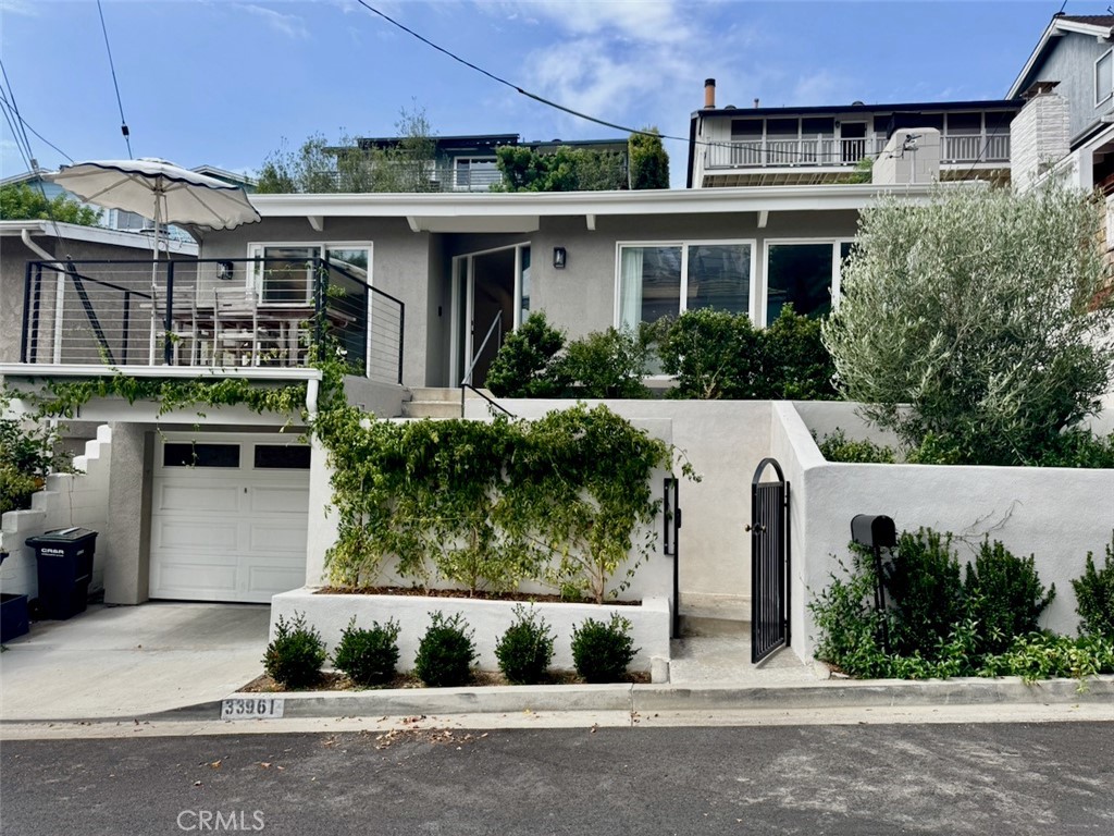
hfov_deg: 71.6
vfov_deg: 56.8
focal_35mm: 24
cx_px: 557
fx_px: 772
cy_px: 418
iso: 80
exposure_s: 1/3096
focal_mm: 6.76
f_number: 1.78
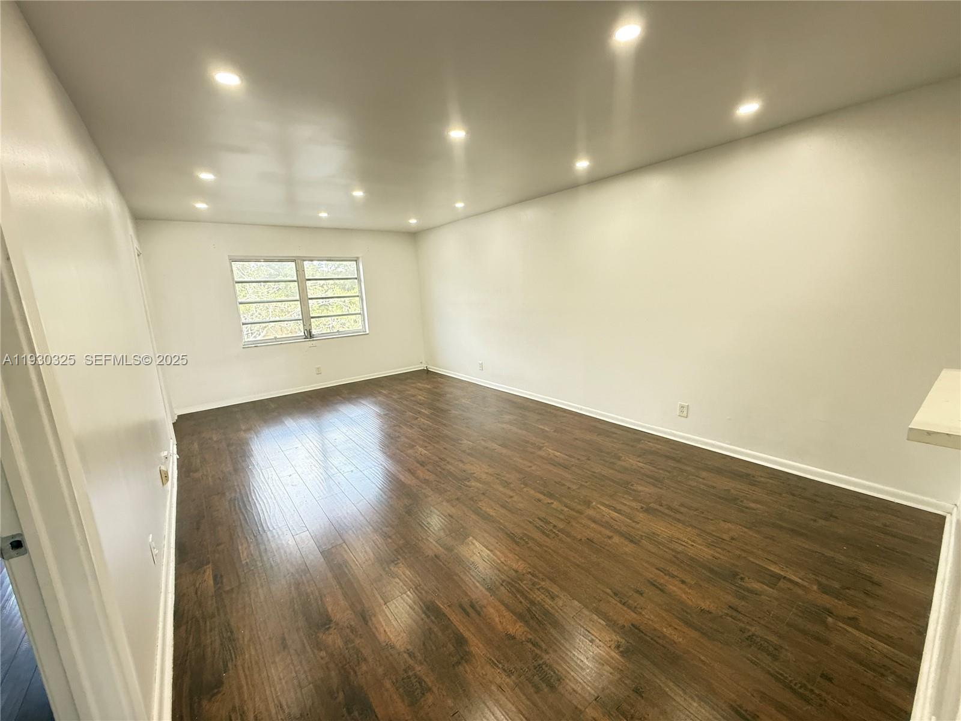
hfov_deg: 102.1
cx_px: 480
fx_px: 389
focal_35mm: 14
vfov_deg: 85.7
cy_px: 360
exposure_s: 1/60
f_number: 2.2
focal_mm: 2.22
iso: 320
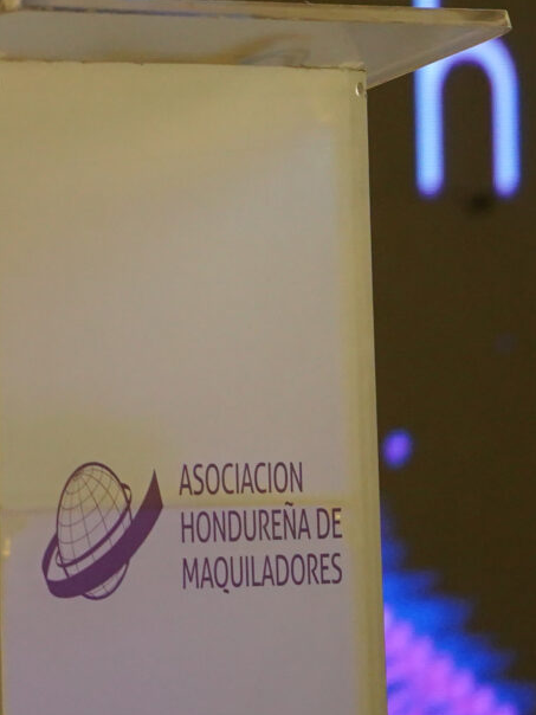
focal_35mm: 505
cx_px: -437
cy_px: -138
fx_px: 10426
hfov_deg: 2.9
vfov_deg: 3.9
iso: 3200
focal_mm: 124
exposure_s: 1/320
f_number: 2.8
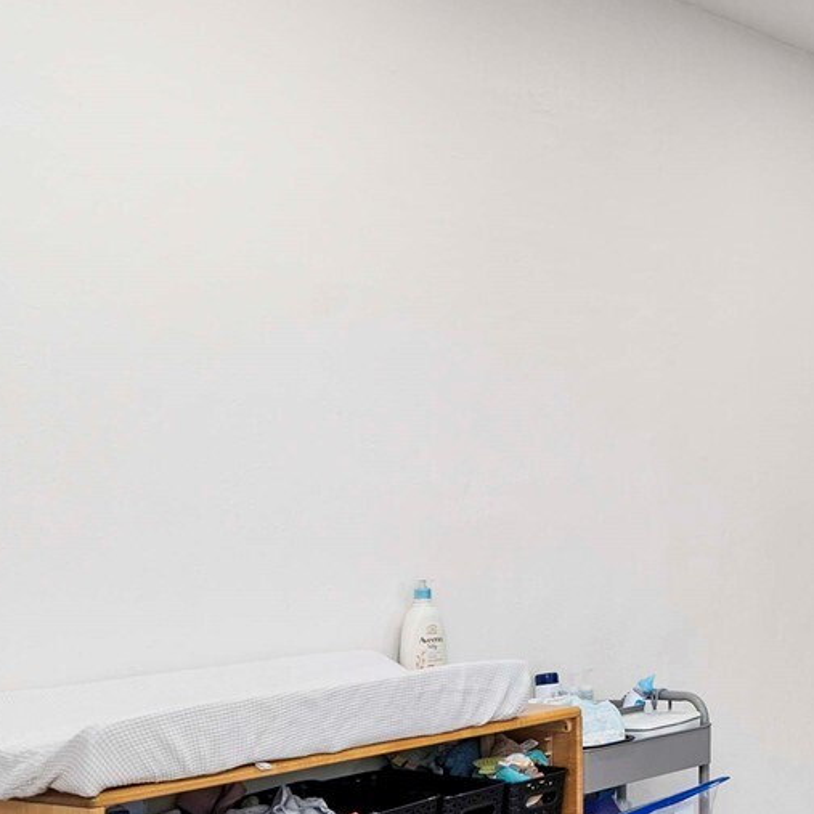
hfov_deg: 25.6
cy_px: 572
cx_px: 1144
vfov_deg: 31.3
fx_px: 1437
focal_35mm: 54
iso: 250
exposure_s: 1/60
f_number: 7.1
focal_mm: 19
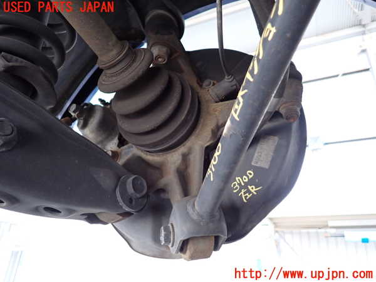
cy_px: 141
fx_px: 272
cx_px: 188
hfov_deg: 69.4
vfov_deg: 54.9
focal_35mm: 25
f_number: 2
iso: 250
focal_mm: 4.5
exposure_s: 1/30
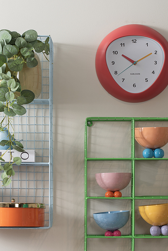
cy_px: 130
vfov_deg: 10.5
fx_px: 1365
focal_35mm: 195
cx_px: 61
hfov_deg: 7.0
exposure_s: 1/125
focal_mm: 116
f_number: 9
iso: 100
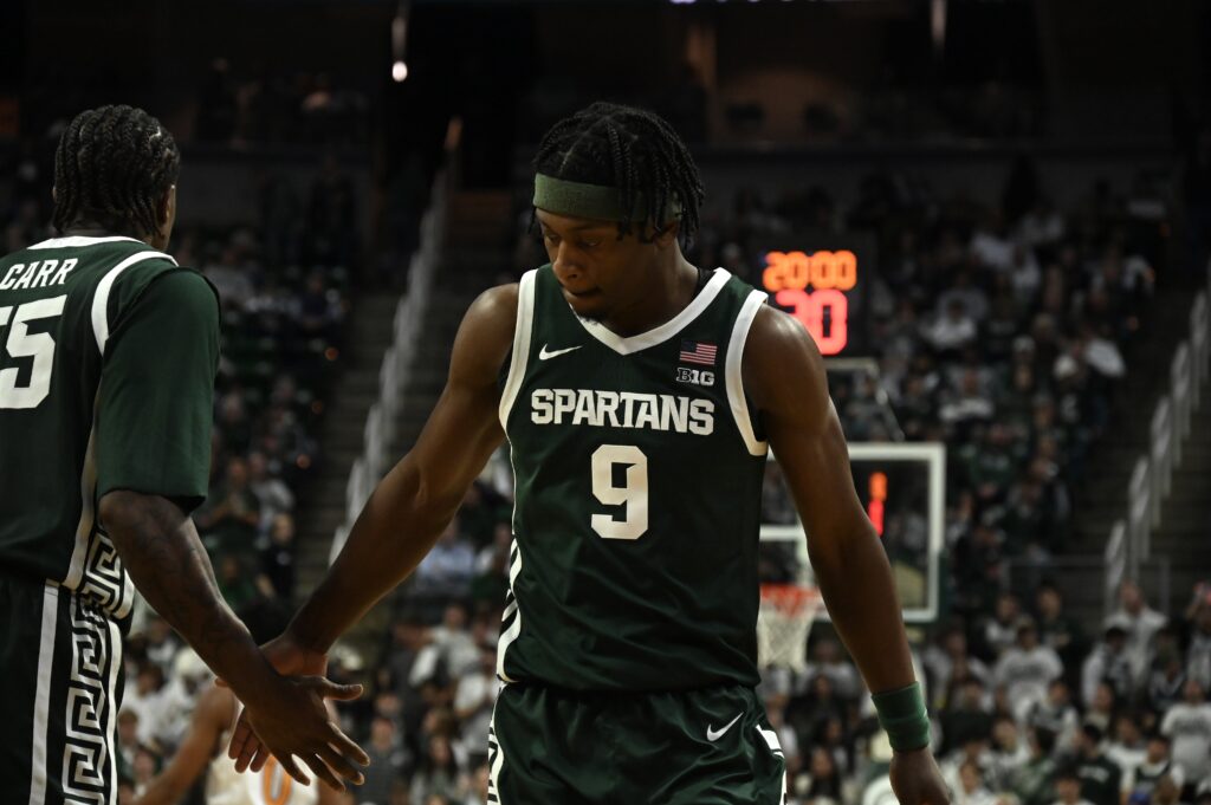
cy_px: 402
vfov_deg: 10.1
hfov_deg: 15.2
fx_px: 4537
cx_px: 606
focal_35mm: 135
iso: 6400
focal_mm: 135
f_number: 6.3
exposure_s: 1/1000
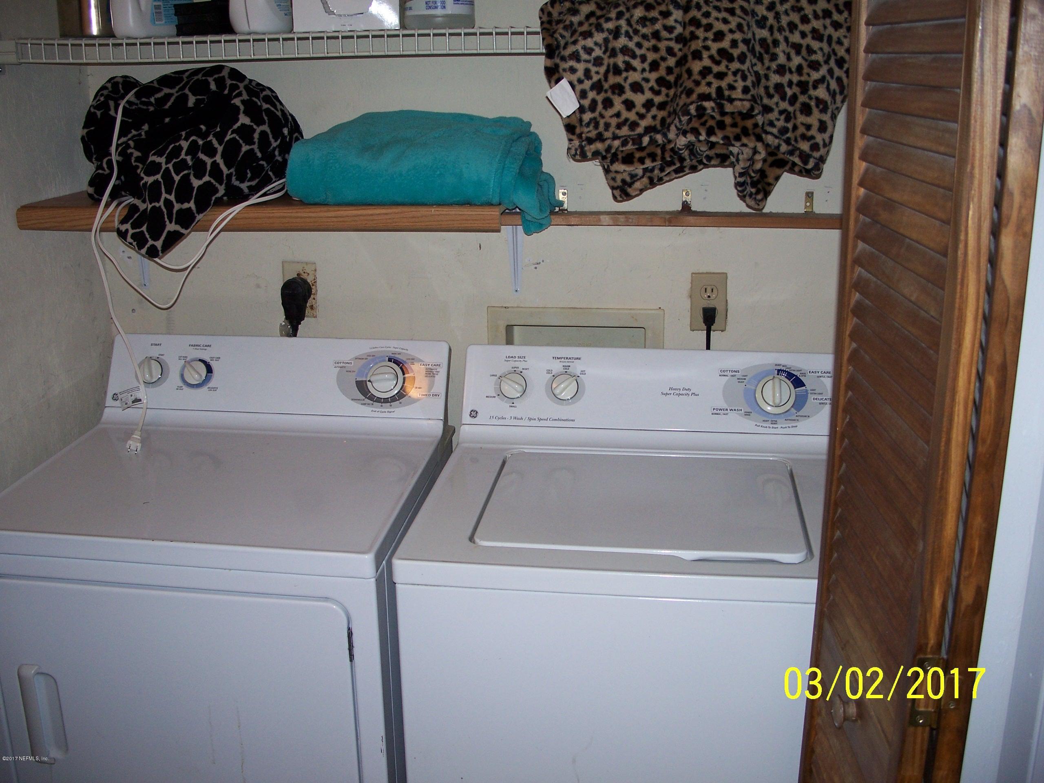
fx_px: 1116
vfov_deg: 38.7
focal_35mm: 37
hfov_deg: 50.1
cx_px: 522
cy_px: 392
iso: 125
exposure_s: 1/60
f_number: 2.8
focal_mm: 7.8
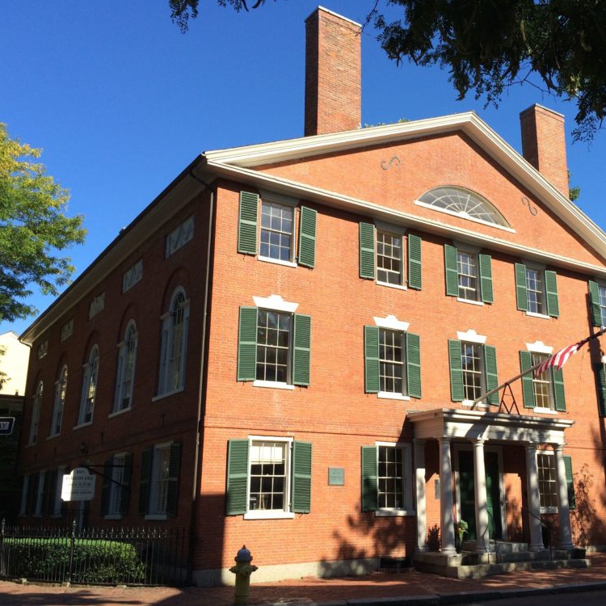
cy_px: 306
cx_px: 377
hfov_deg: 46.8
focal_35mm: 35
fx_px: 693
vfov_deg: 47.2
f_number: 2.2
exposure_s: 1/1208
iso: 32
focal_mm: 4.15
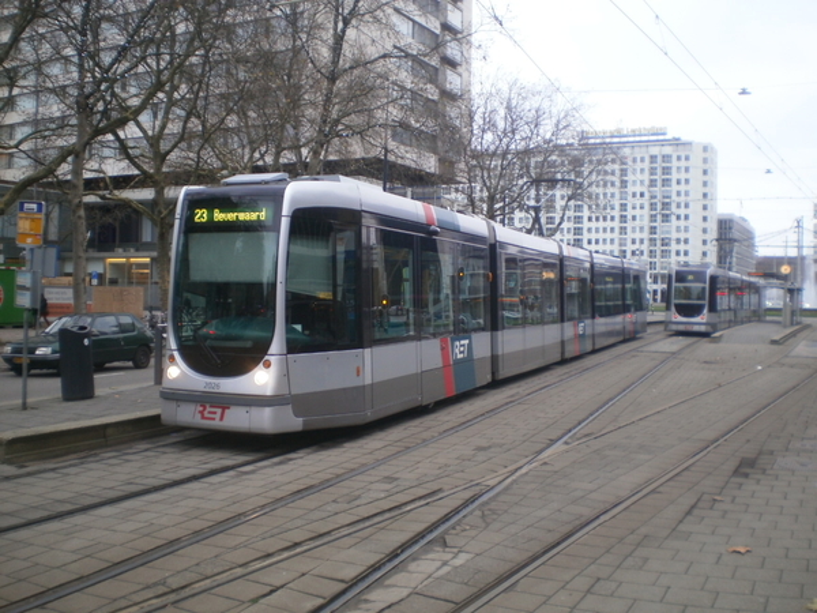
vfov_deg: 39.7
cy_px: 306
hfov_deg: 51.4
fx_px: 850
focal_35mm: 36
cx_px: 408
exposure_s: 1/40
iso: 100
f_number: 3.1
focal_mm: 6.3
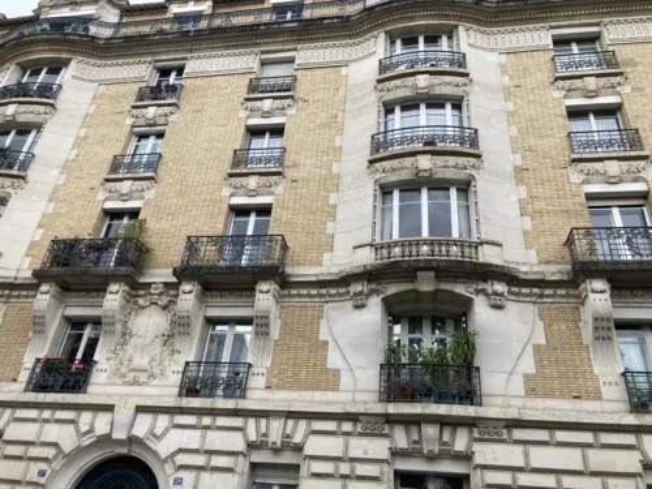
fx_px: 527
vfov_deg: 49.7
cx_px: 326
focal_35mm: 28
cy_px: 244
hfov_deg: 63.4
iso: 20
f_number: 1.8
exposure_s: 1/262
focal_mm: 3.99
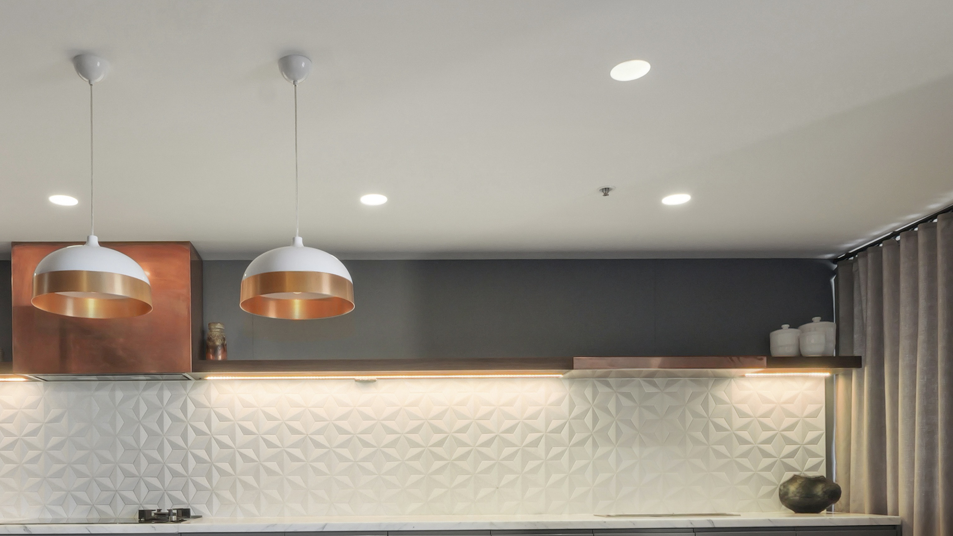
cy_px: 484
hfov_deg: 65.4
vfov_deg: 37.5
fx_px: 733
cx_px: 381
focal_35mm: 29
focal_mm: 7
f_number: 11
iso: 500
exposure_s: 1.3
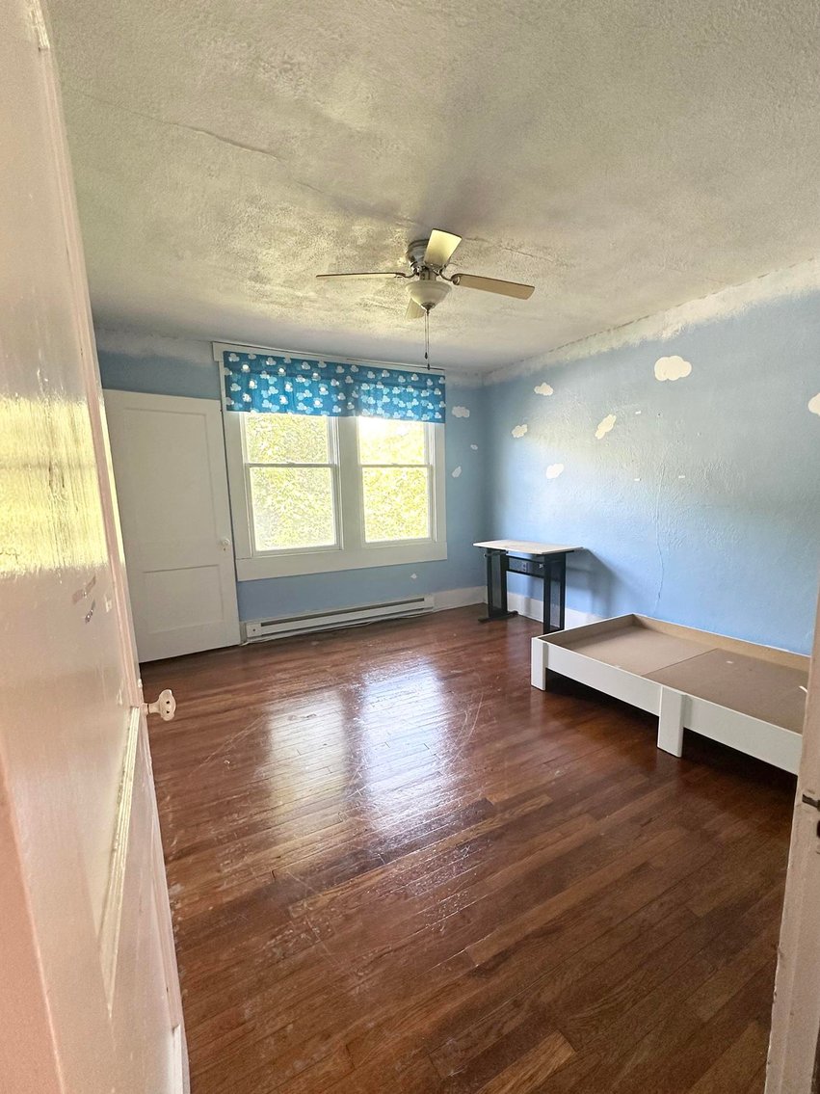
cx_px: 410
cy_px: 547
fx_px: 442
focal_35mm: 14
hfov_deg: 85.7
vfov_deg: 102.1
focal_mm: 2.22
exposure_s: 1/99
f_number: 2.2
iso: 200
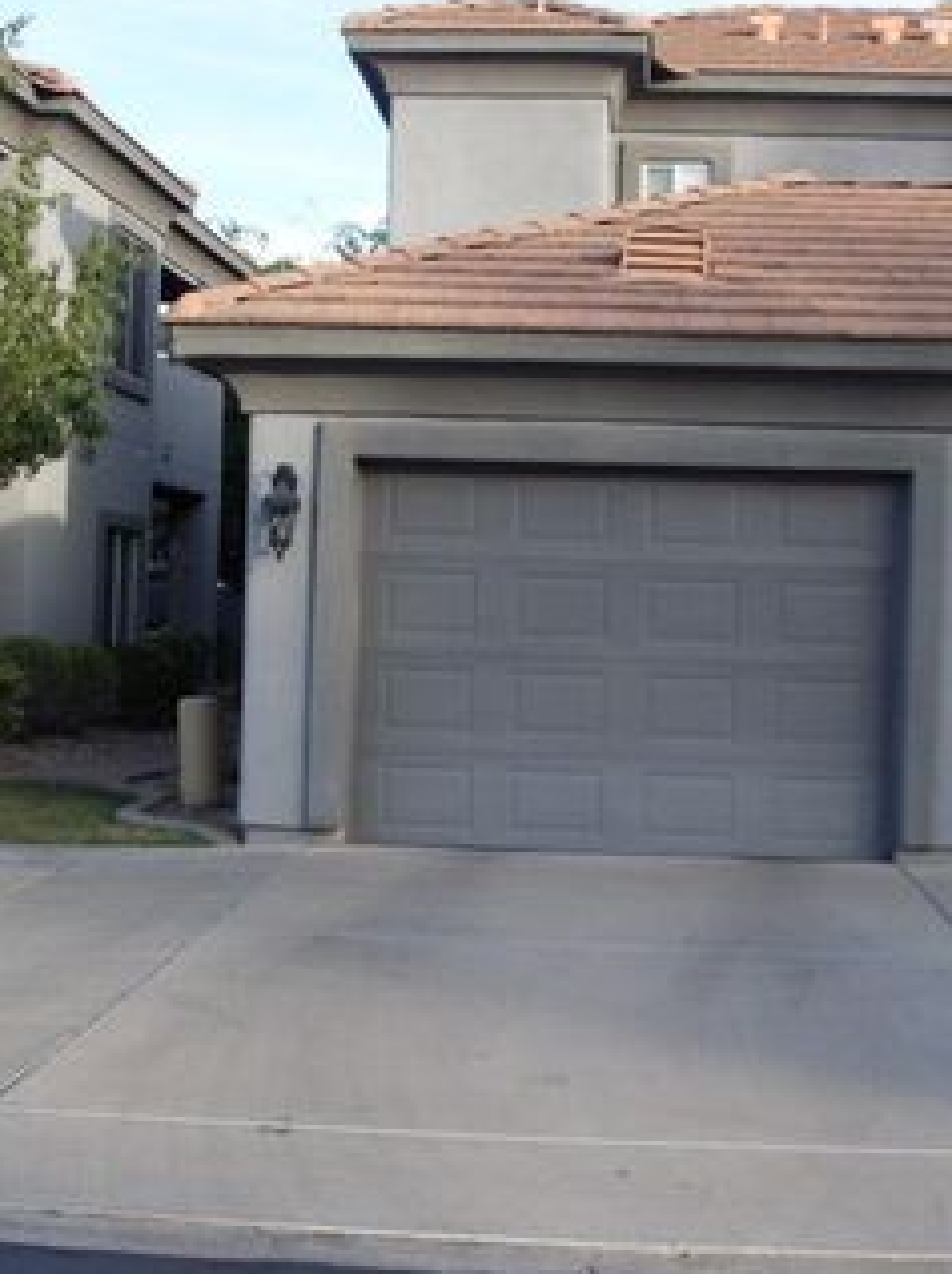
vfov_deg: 32.2
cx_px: 482
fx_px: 2205
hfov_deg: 24.4
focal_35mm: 60
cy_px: 629
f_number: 2.8
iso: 80
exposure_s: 1/350
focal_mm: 6.3
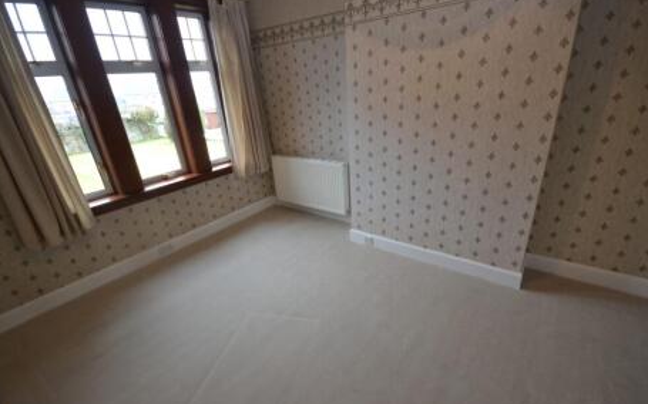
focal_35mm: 16
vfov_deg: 71.1
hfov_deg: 97.8
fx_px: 282
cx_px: 328
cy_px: 217
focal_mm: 10
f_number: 4.5
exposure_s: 1/80
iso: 400
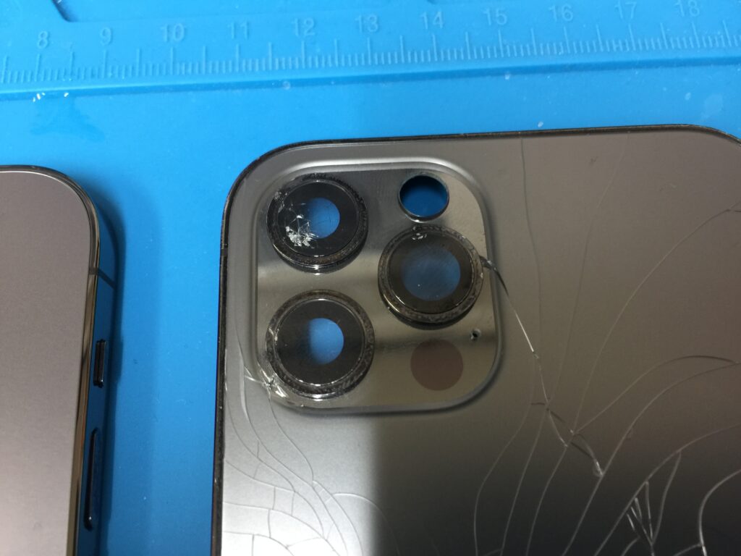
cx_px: 370
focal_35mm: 29
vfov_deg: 48.2
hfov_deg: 61.7
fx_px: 621
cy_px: 278
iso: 80
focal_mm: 4.15
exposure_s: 1/17
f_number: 2.2
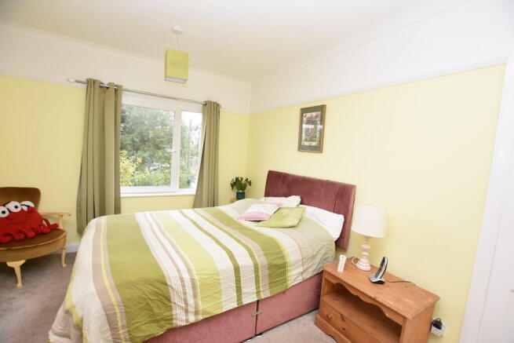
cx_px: 257
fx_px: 214
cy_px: 172
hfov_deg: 100.4
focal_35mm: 15
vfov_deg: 77.4
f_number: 4
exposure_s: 1/60
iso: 560
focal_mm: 10
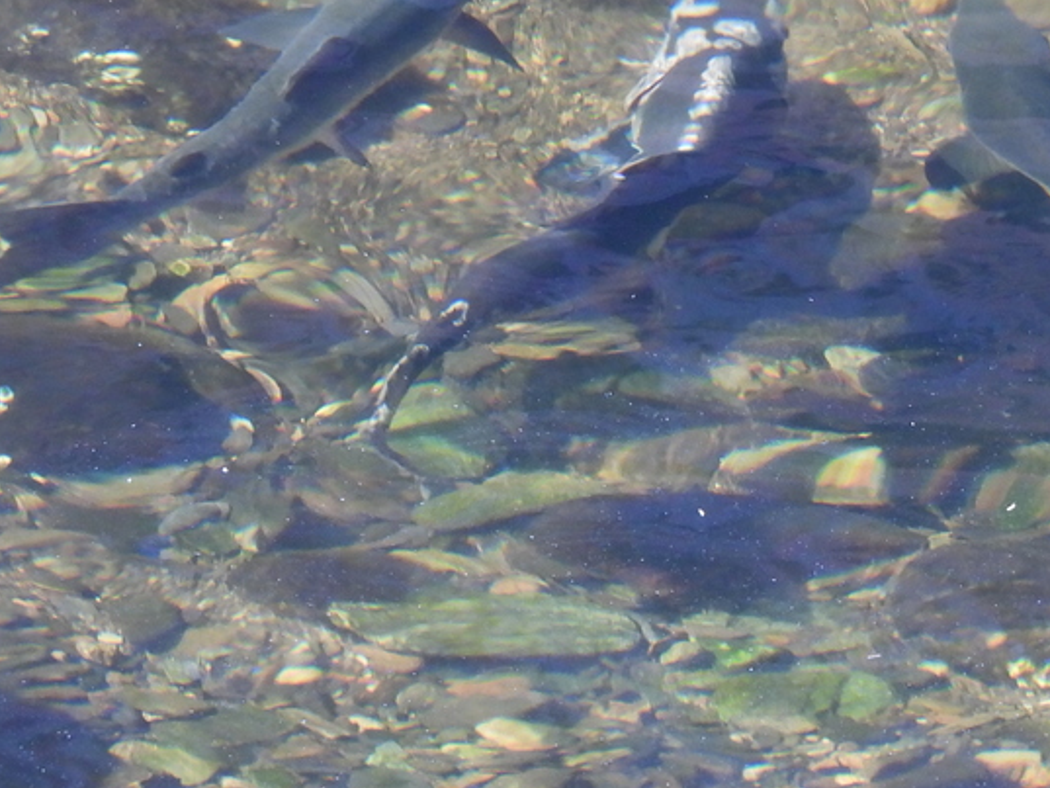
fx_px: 43386
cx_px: 823
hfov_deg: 1.4
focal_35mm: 1430
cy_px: 141
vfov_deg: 1.0
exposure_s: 1/125
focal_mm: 107
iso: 400
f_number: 5
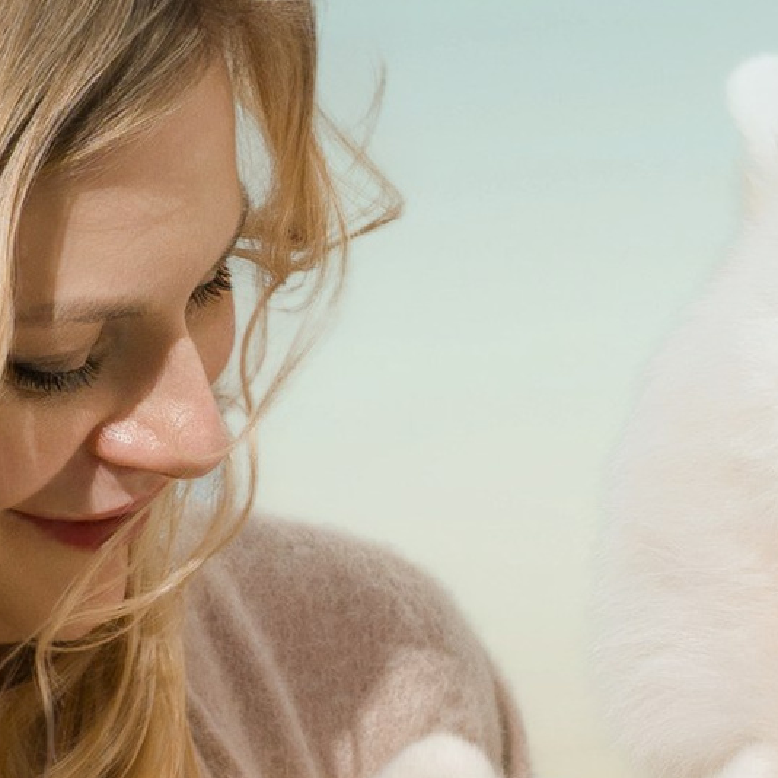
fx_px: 7145
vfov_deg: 6.0
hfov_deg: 6.2
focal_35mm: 281
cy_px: 1667
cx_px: 954
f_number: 7.1
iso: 320
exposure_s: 1/160
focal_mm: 46
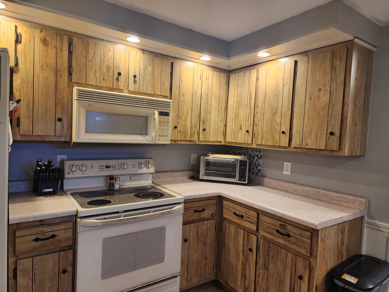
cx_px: 194
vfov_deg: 58.9
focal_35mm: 23
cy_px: 146
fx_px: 258
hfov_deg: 73.9
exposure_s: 1/120
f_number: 1.8
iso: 400
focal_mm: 6.4
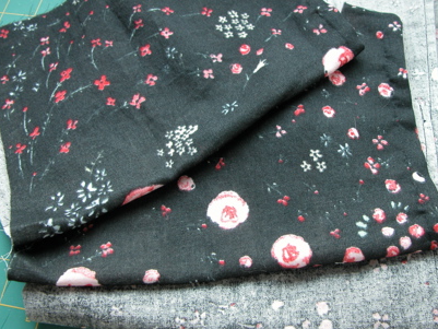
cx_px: 249
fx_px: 519
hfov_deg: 45.6
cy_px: 149
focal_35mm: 41
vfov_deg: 35.1
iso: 100
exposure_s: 1/14.6
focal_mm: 8.9
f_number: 2.8
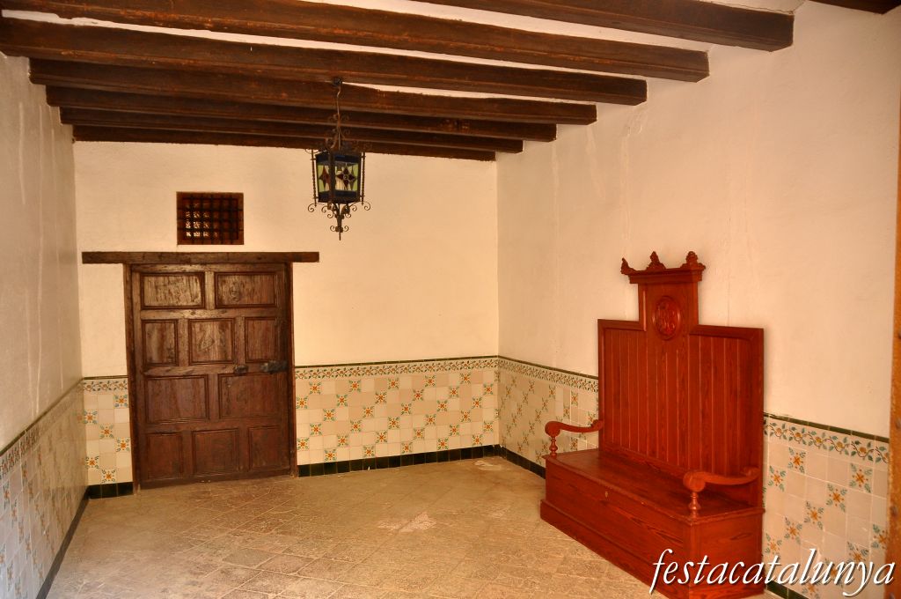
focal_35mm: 27
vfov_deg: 47.8
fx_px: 675
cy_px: 300
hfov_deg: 67.4
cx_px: 450
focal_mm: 18
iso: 500
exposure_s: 1/30
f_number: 3.5
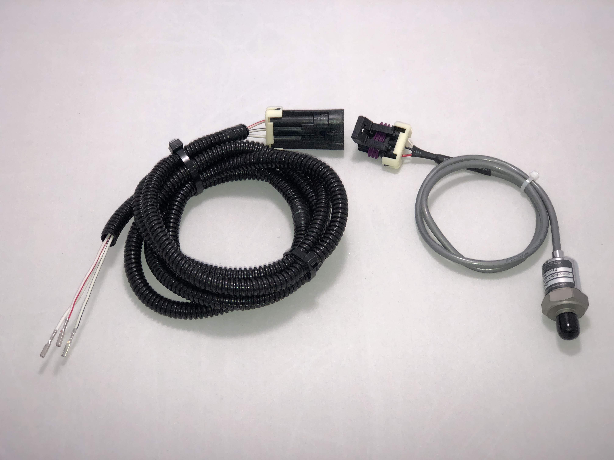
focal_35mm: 57
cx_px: 307
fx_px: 1011
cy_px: 230
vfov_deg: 25.7
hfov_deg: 33.8
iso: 50
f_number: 2.8
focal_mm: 6.6
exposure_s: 1/121
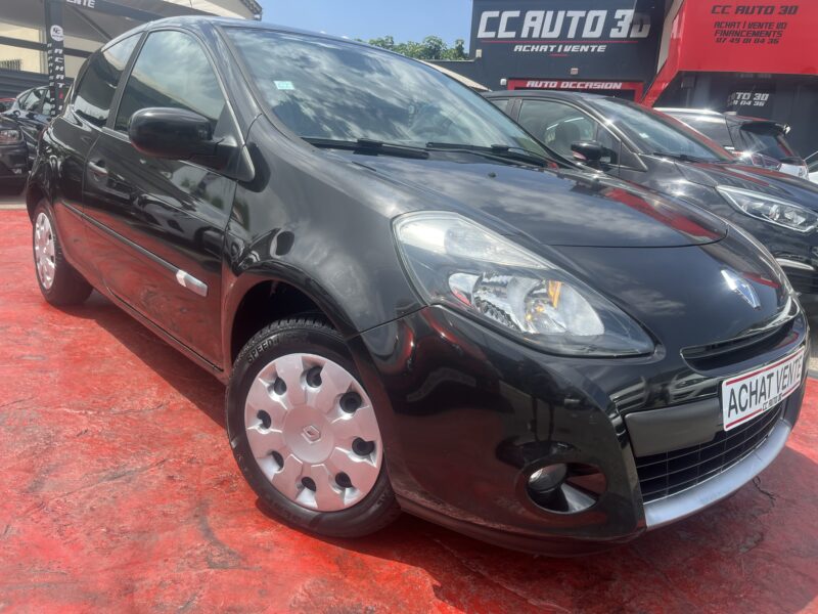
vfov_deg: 53.1
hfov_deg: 67.3
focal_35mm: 26
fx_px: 614
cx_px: 409
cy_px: 307
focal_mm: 5.1
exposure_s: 1/1862
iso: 50
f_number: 1.6
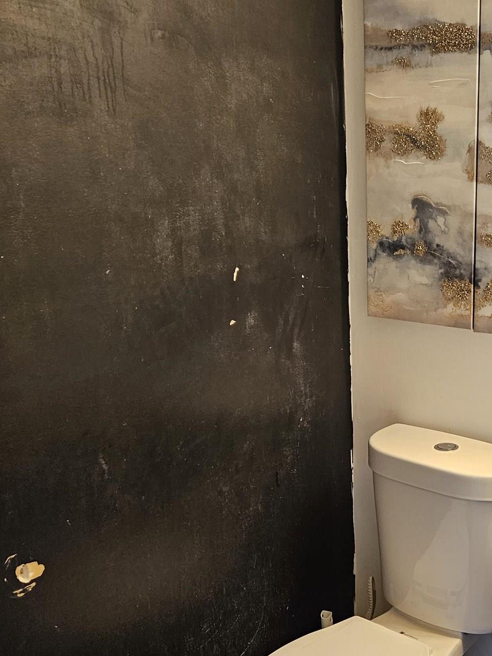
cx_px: 465
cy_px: 400
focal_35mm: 44
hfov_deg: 31.0
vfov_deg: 42.7
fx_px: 834
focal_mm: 5.4
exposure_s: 1/120
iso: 250
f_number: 1.8
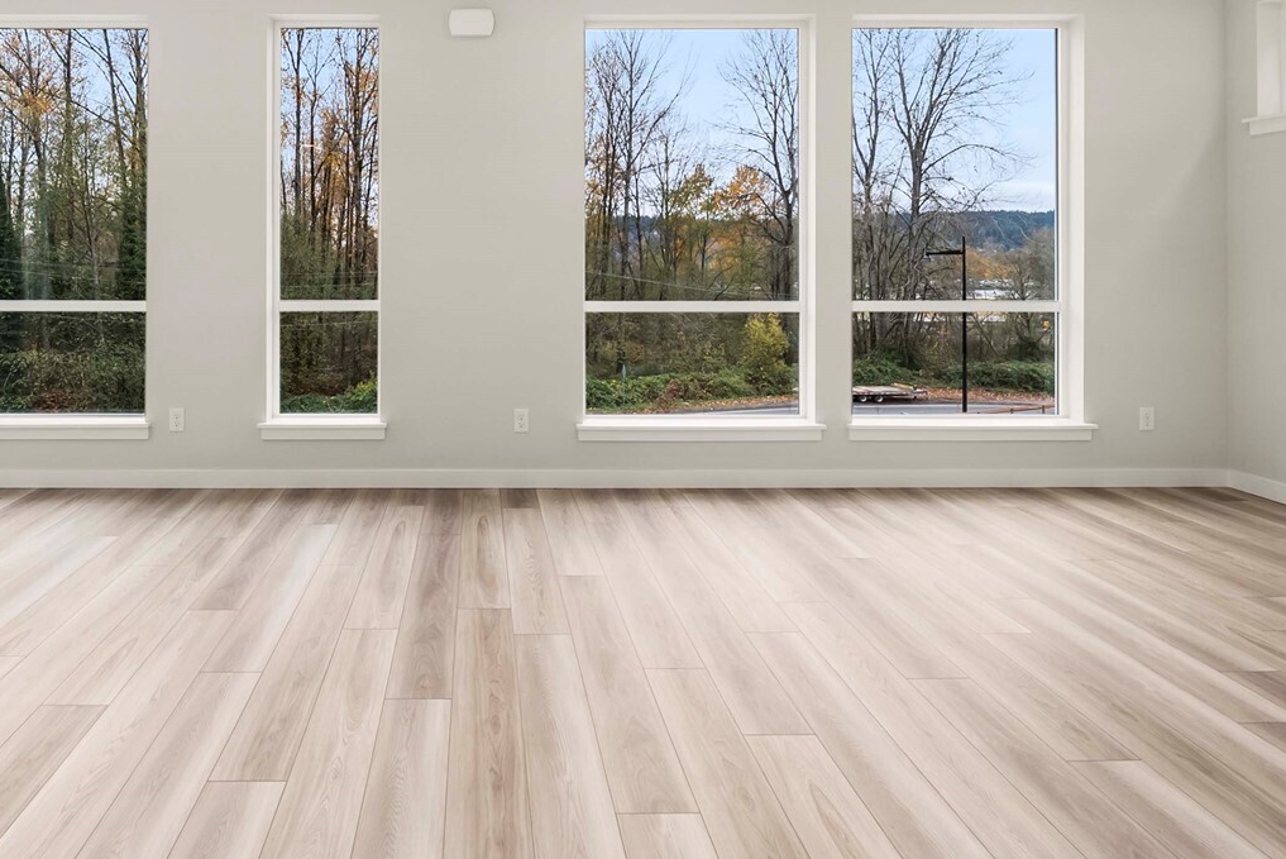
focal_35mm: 20
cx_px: 481
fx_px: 715
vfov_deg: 60.6
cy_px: 291
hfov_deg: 82.3
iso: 80
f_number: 7.1
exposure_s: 1/160
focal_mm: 12
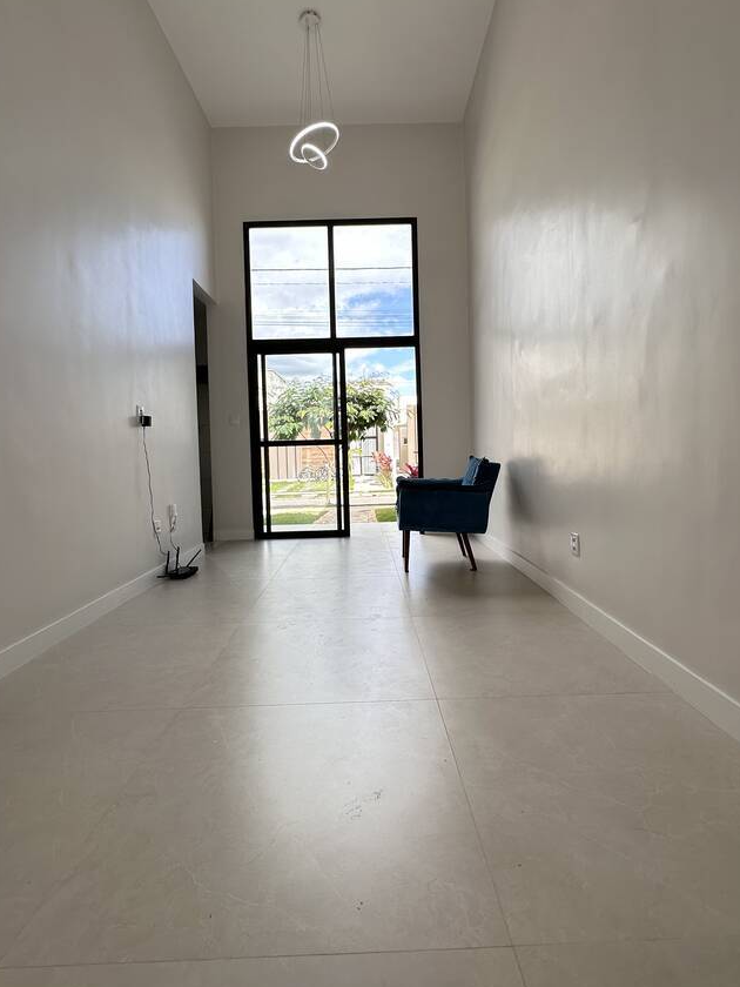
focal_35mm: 18
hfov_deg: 71.6
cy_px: 471
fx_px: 513
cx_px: 368
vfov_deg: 87.7
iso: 40
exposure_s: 1/270
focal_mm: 2.22
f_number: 2.2
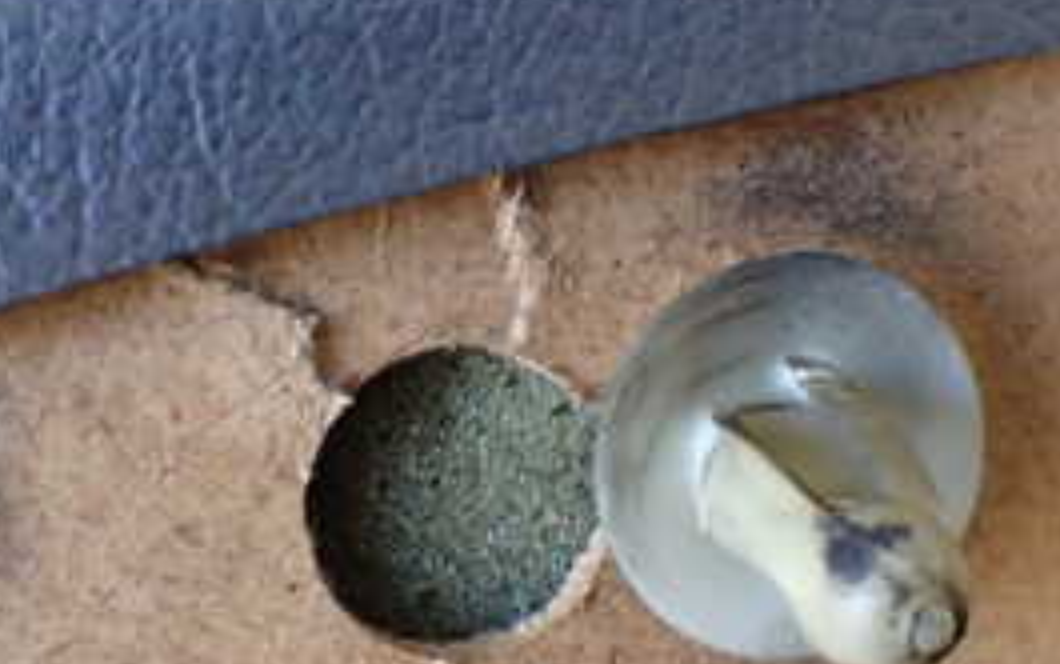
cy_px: 392
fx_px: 2081
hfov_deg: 28.5
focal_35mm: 72
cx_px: 408
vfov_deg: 18.1
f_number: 2.3
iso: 500
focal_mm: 5.4
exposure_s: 1/125
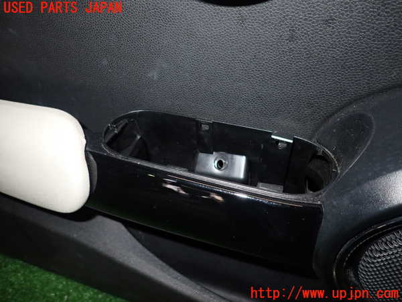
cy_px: 151
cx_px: 201
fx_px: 290
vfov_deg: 54.9
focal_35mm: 25
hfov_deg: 69.4
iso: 200
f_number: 5.6
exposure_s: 1/30
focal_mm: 4.5
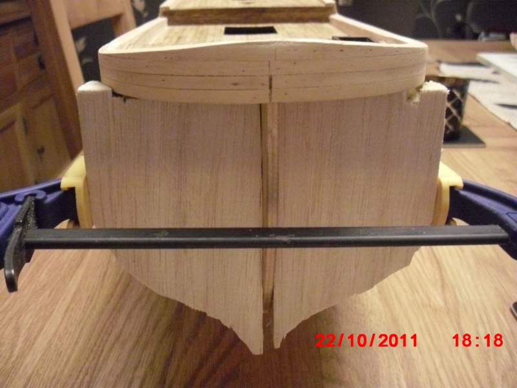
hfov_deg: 49.0
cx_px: 258
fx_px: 568
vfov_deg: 37.7
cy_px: 194
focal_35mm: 38
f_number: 2.8
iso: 800
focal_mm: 6.2
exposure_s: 1/20
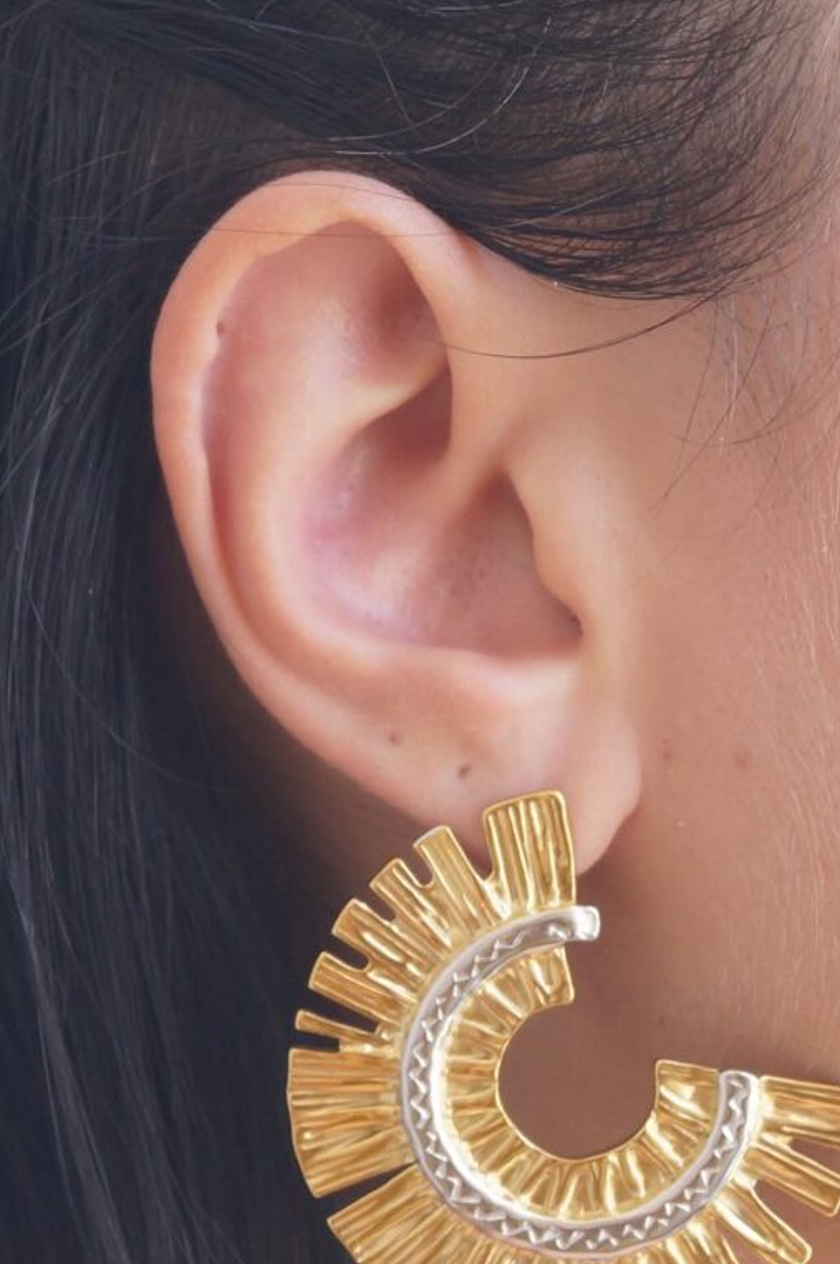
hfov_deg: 9.6
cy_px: 956
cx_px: 499
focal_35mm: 142
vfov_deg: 14.4
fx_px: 4981
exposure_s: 1/160
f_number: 5.6
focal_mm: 40
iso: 400
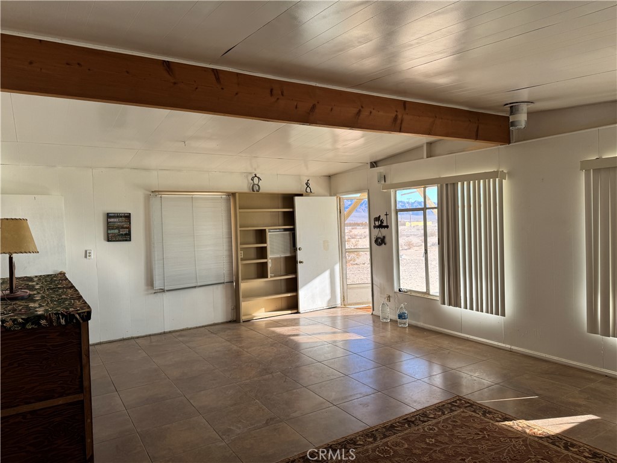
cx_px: 308
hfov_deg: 71.6
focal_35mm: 24
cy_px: 232
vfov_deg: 56.8
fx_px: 428
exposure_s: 1/279
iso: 80
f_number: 1.78
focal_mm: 6.76
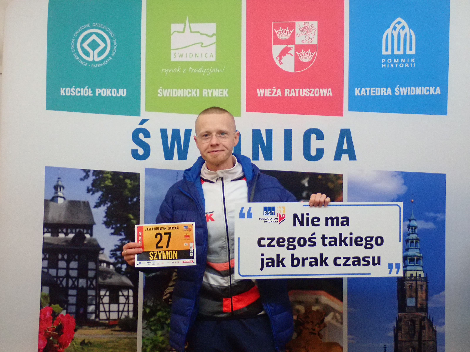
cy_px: 176
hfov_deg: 38.9
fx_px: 665
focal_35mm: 49
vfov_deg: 29.7
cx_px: 235
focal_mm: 8.99
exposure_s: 1/160
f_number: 3.2
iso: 1600
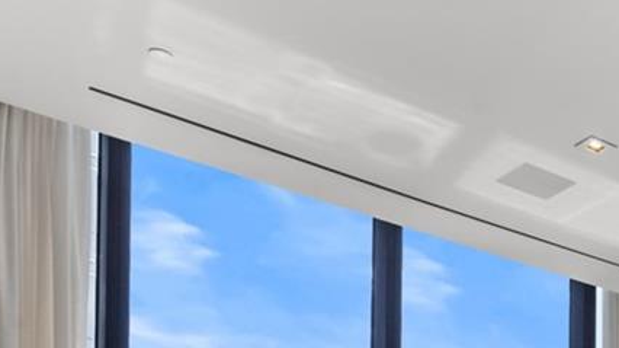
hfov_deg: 27.1
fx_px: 1033
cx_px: 837
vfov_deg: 16.0
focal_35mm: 63
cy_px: 635
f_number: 14
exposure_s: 1/4
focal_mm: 16
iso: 250
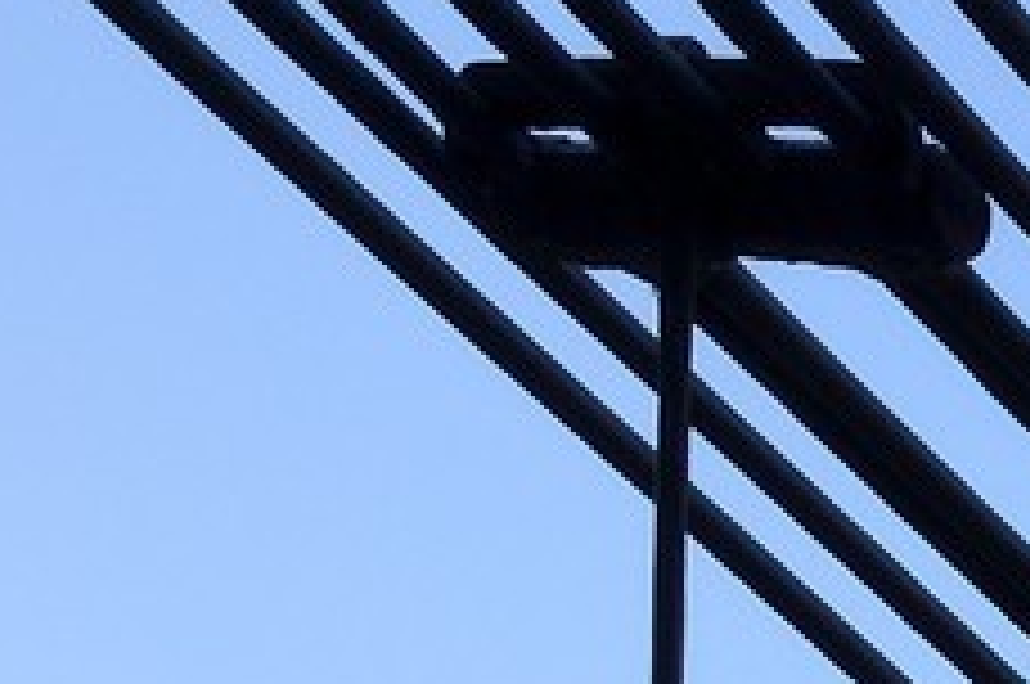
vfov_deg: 5.6
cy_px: 2241
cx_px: 3540
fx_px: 6400
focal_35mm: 224
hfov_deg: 7.5
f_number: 10
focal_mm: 32
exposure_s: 1/250
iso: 200
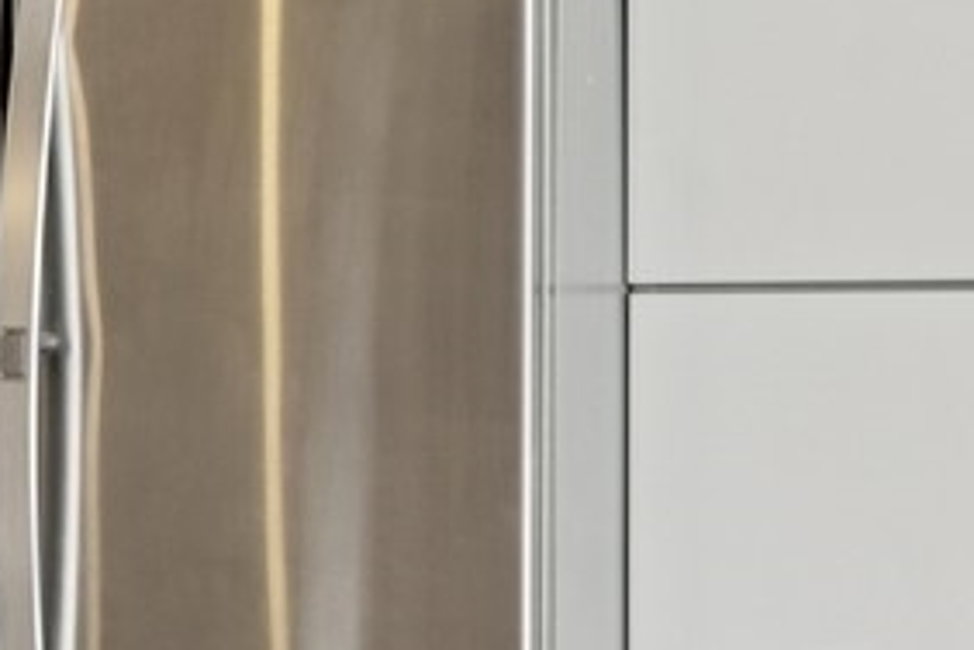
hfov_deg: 13.1
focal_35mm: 136
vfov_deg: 10.1
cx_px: -960
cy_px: 339
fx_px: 3679
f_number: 8
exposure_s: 1/25
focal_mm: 24
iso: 200
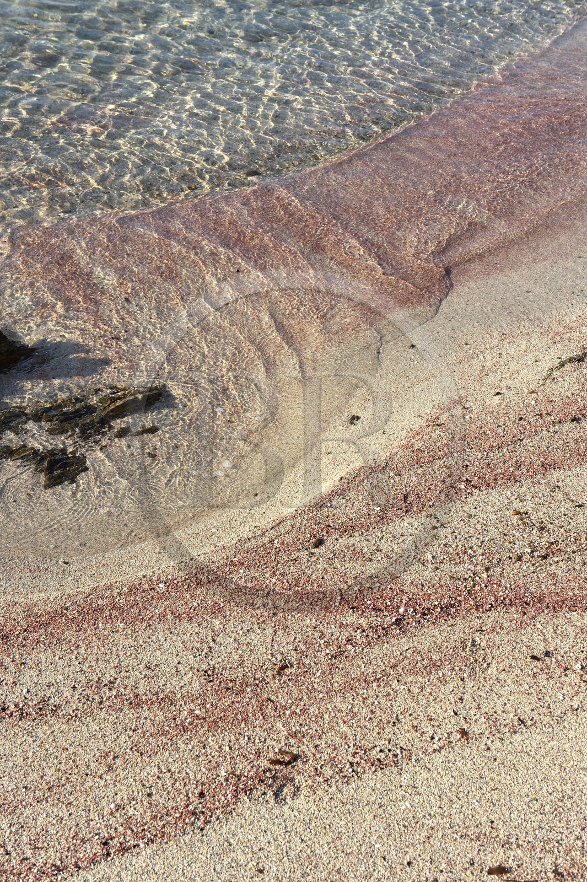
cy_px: 441
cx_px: 294
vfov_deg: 43.6
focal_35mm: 45
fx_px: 1102
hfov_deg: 29.8
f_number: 11
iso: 200
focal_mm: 45
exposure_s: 1/200
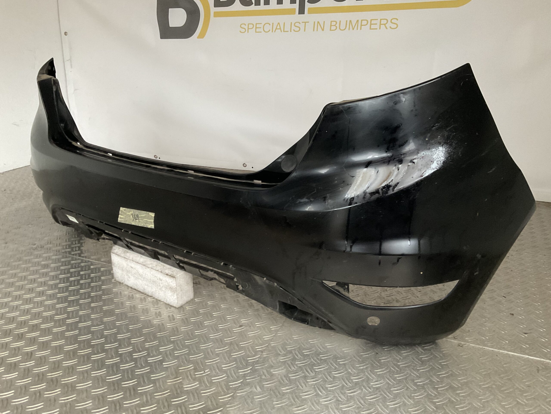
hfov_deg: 61.7
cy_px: 207
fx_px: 462
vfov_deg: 48.2
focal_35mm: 29
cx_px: 276
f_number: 1.8
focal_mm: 3
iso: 200
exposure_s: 1/50
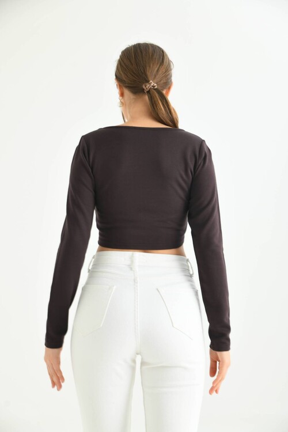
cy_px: 216
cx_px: 144
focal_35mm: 55
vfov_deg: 36.2
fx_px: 660
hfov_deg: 24.6
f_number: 5.6
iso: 160
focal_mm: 55
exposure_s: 1/125
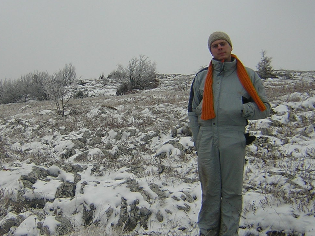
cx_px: 131
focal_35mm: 59
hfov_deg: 32.6
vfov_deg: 24.8
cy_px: 118
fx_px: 537
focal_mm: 4.7
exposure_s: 1/232
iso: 100
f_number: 2.6
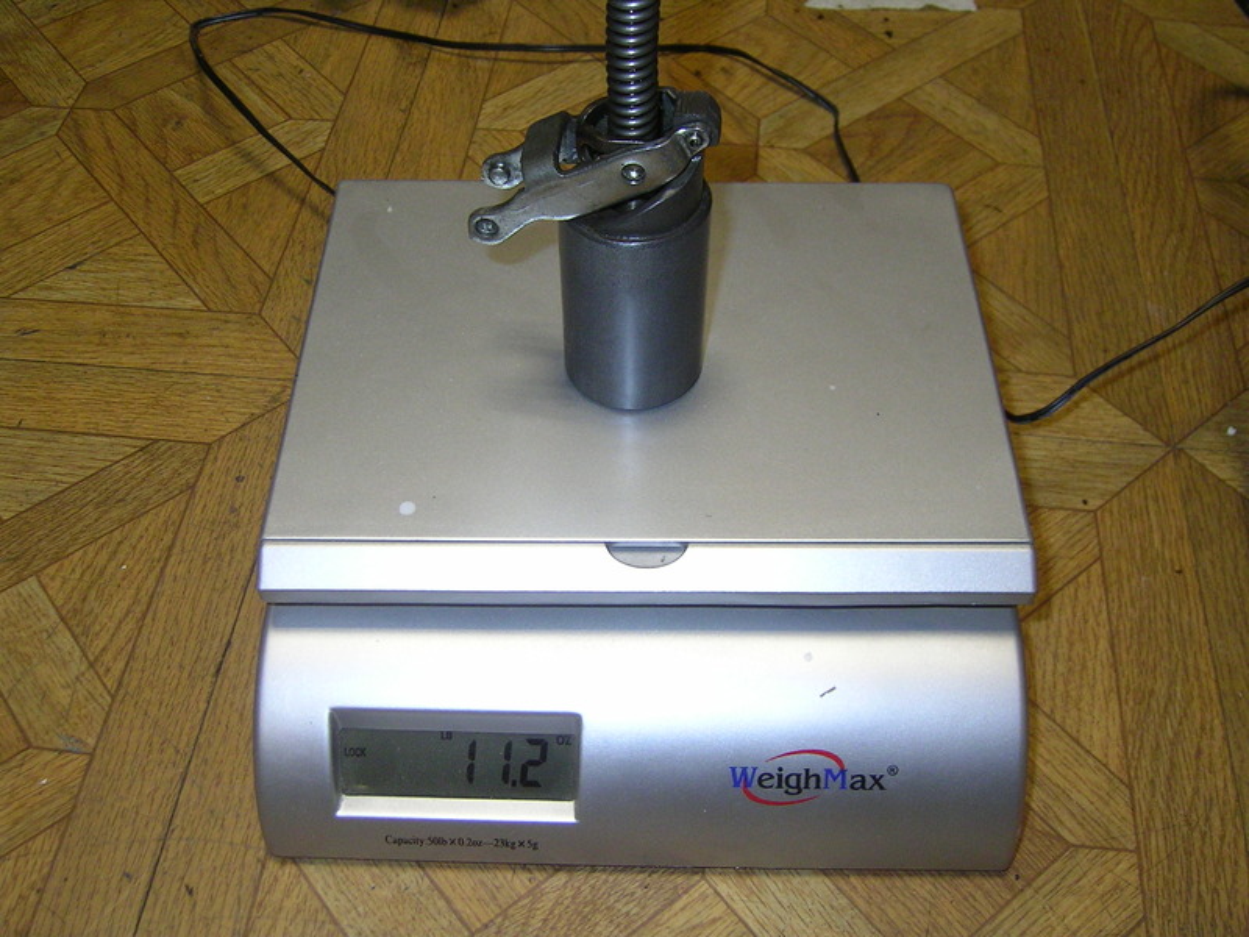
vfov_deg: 39.7
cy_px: 468
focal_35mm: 36
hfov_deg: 51.4
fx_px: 1299
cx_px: 624
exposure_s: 1/30
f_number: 2.8
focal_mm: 5.6
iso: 100
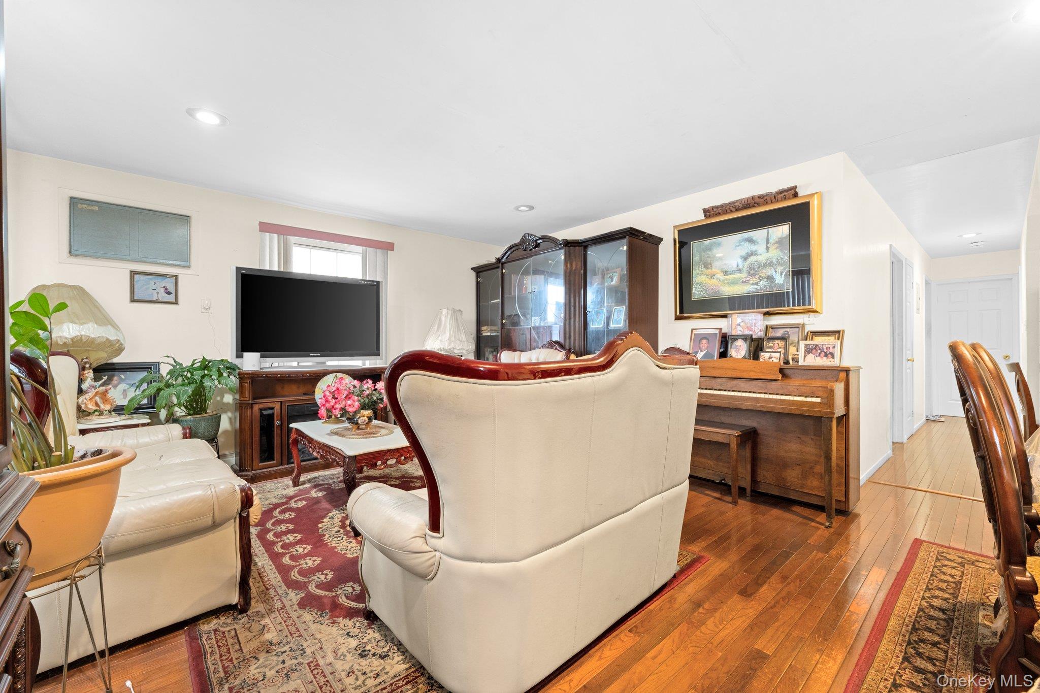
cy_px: 346
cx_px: 520
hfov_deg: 104.3
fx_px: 404
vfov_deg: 81.2
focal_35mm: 14
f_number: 9
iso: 1250
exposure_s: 1.3
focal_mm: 14
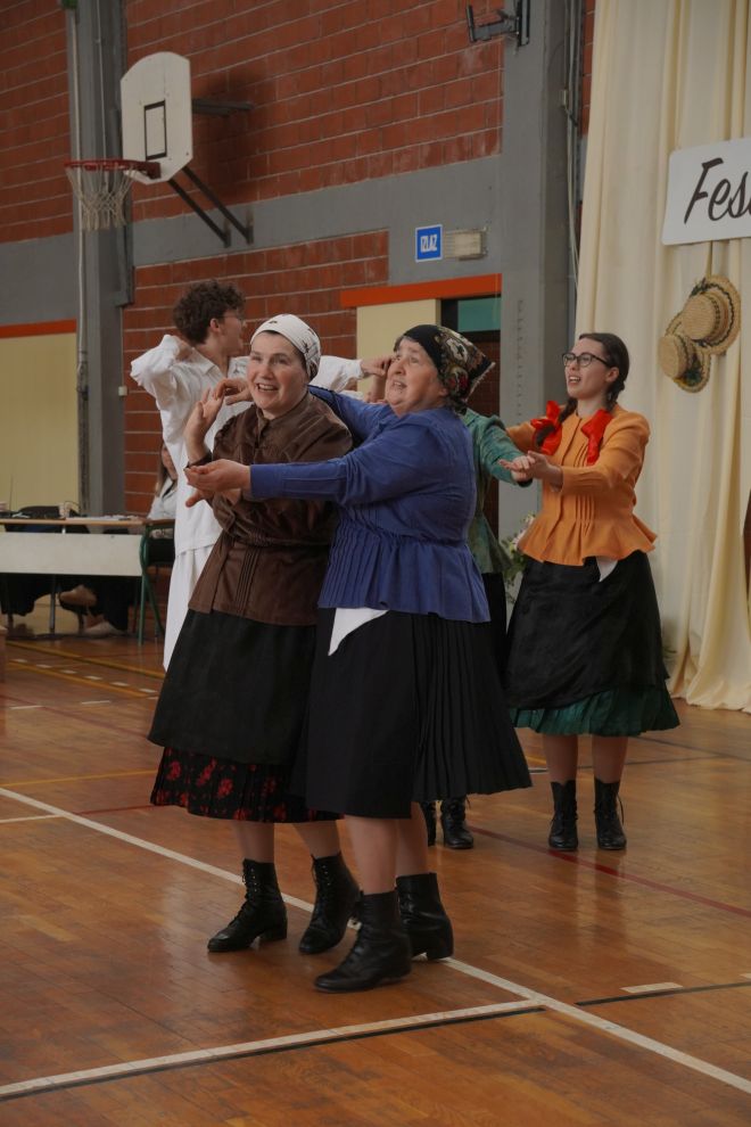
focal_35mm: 75
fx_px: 2347
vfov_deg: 27.0
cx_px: 376
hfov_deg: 18.2
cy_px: 564
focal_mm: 50
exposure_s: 1/200
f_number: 5
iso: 1000
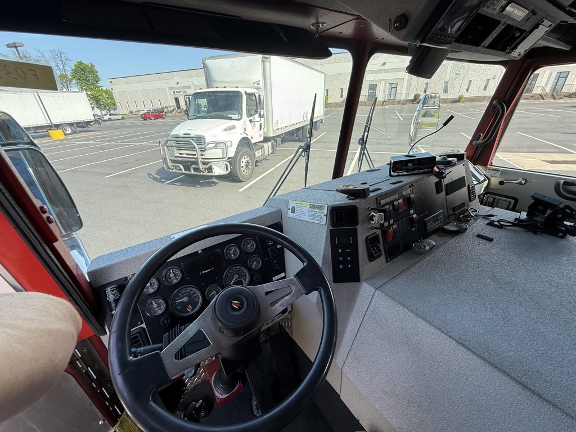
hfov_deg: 102.1
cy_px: 216
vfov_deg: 85.7
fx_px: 233
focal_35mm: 14
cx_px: 288
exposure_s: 1/181
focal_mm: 2.22
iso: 50
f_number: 2.2
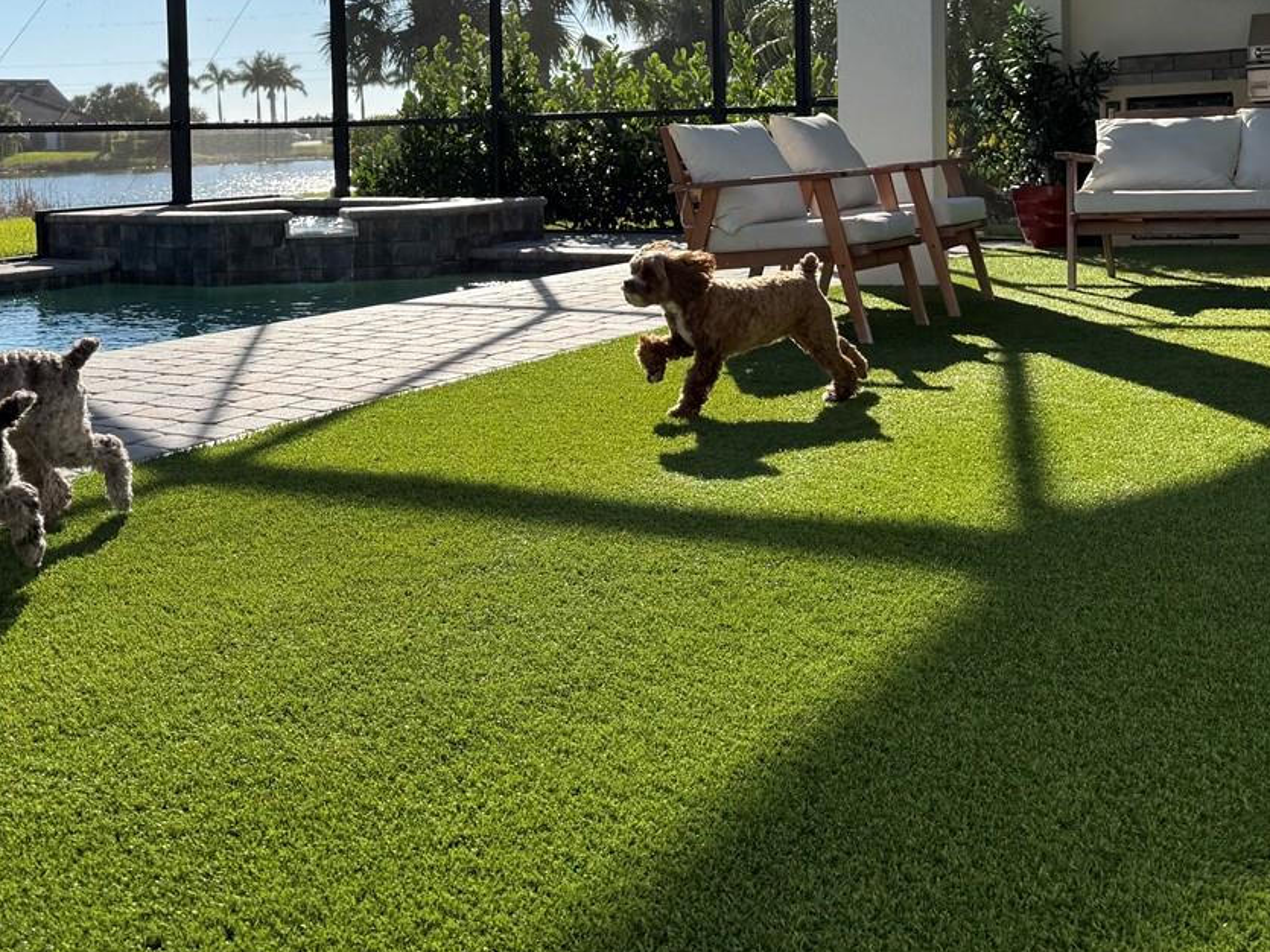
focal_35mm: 46
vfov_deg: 30.7
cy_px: 179
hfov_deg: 40.3
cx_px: 351
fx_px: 1687
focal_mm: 6.76
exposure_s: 1/3425
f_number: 1.78
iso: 80
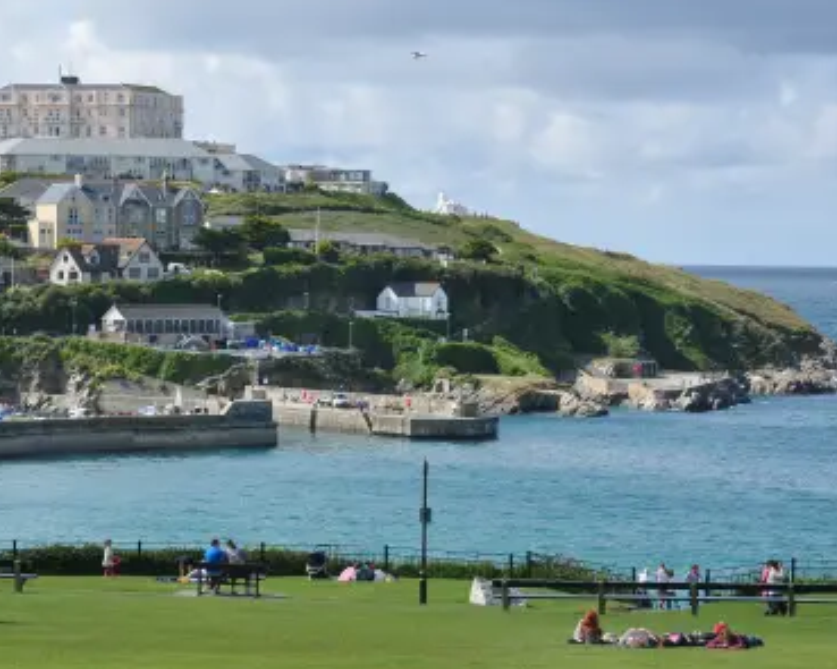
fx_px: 3684
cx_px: 347
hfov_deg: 13.0
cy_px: 296
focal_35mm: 149
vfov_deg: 10.4
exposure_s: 1/250
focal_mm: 65
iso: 200
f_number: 11
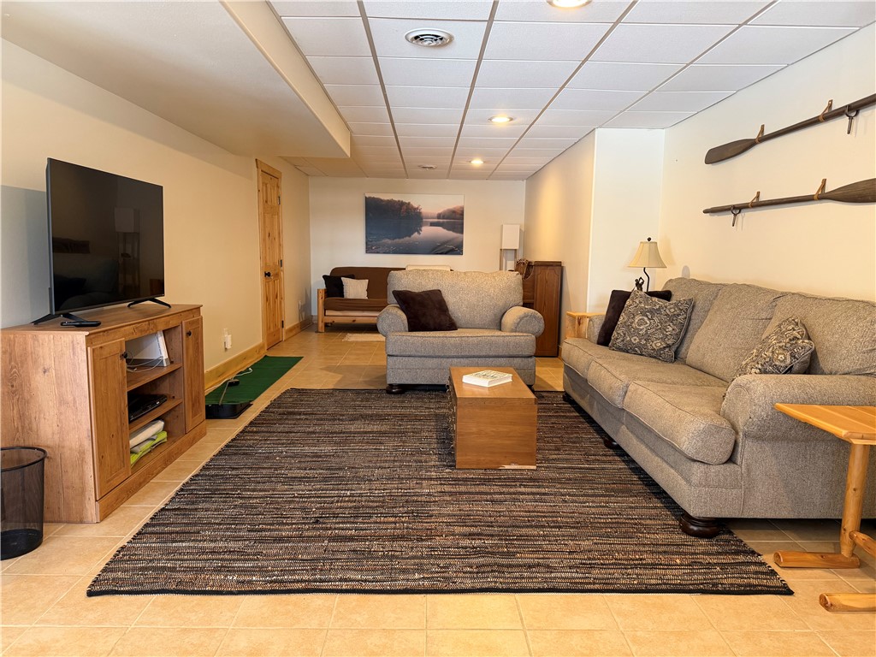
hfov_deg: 71.6
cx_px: 438
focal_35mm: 24
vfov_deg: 56.8
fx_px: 607
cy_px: 328
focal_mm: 6.76
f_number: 1.78
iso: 250
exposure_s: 1/60
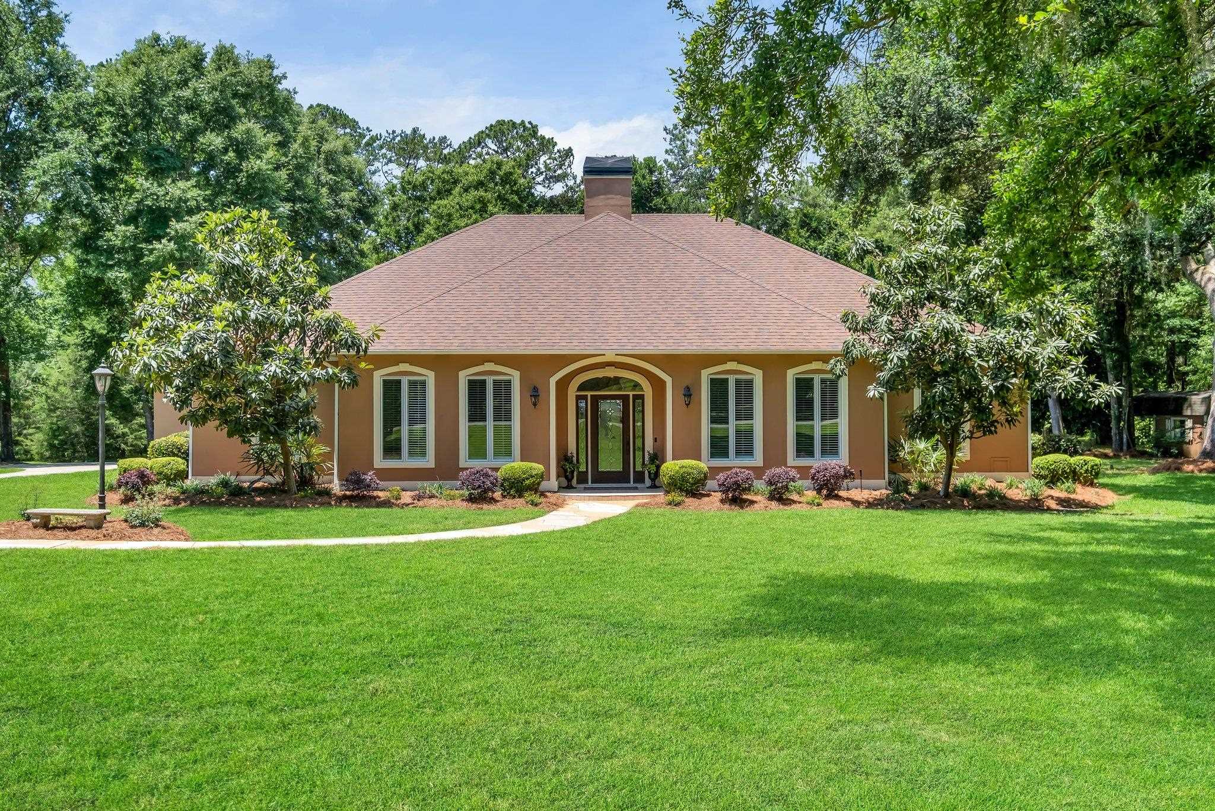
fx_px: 1013
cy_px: 406
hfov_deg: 61.9
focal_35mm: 30
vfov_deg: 43.6
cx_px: 608
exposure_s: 1/480
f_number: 8
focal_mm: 20
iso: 320
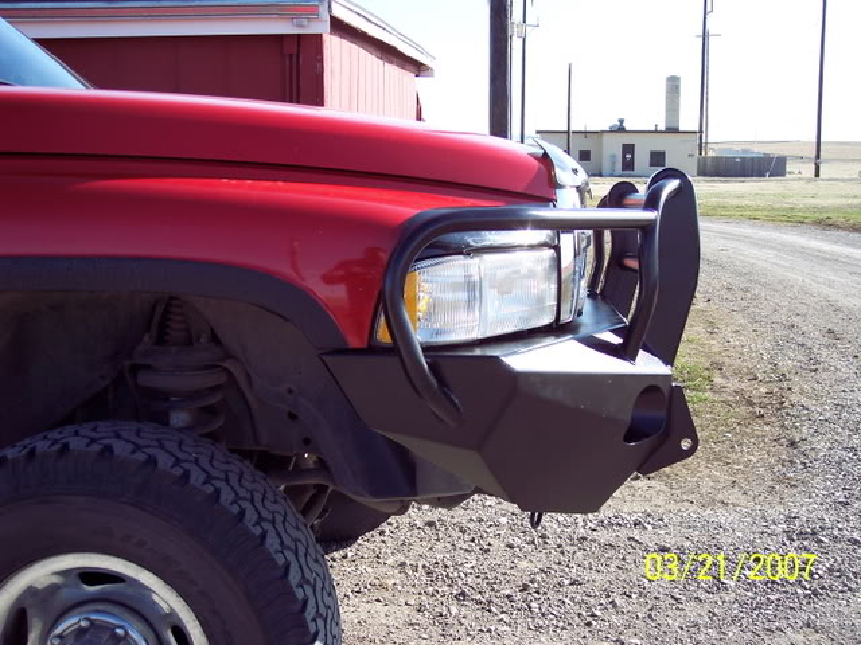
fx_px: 970
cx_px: 430
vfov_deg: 36.8
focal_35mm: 39
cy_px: 322
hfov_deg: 47.9
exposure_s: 1/350
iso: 100
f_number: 3.4
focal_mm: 8
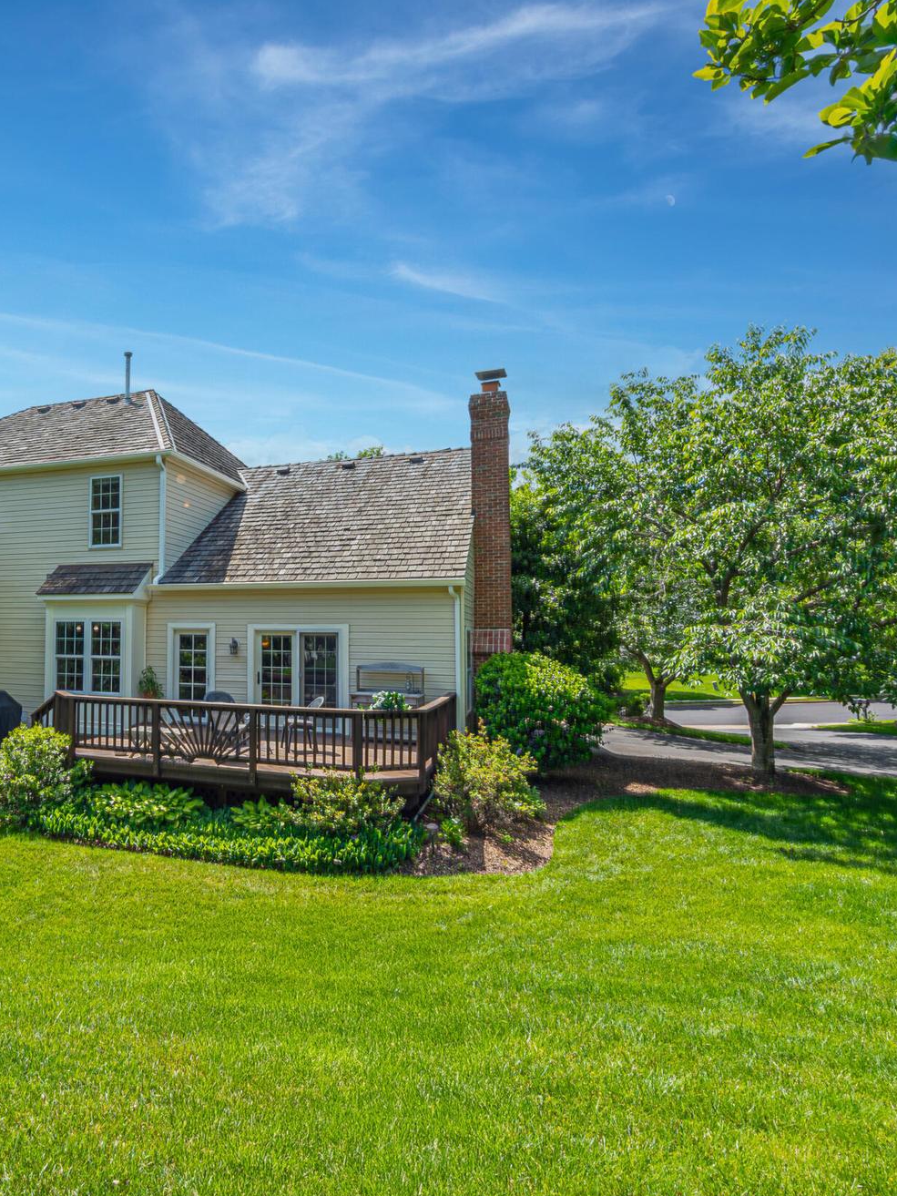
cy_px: 605
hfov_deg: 59.8
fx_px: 725
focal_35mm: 21
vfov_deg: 79.0
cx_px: 216
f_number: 11
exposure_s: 1/5
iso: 100
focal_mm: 14
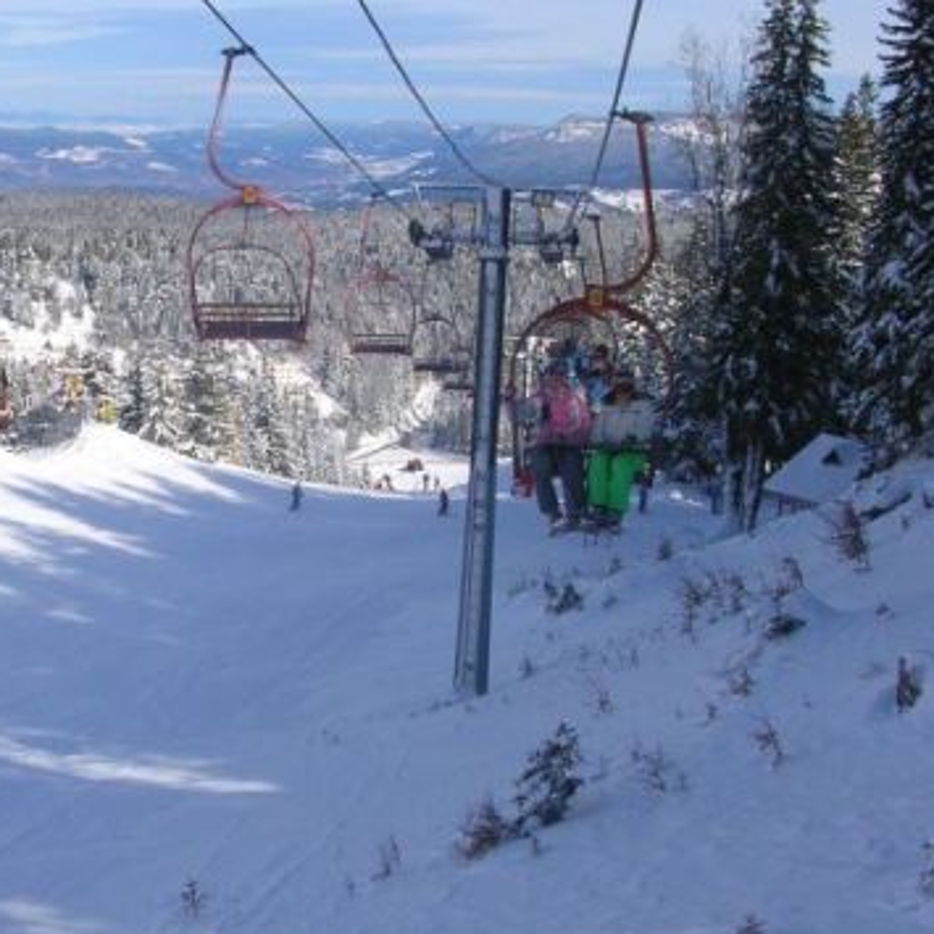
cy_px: 476
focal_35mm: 61
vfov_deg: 28.2
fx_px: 1862
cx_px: 195
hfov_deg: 27.6
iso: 50
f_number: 5.6
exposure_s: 1/475
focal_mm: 5.8
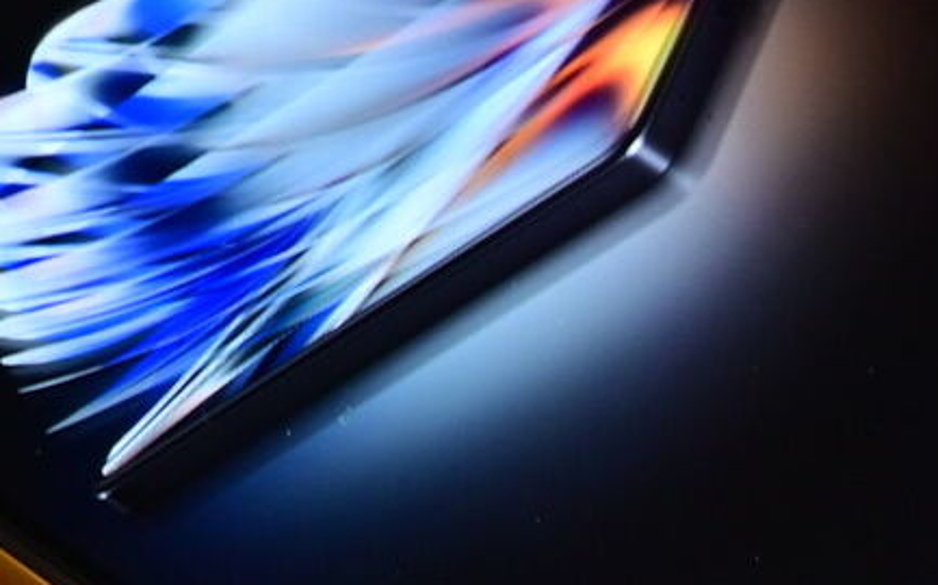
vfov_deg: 6.9
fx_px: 4854
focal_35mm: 190
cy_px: 314
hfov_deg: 11.0
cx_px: 243
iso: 250
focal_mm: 28
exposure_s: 1/100
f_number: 5
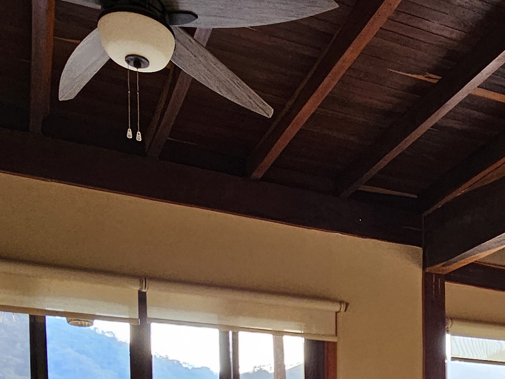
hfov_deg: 38.2
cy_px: 514
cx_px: 436
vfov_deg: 25.7
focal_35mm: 47
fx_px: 686
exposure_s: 1/50
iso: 64
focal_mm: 2.2
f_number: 2.2
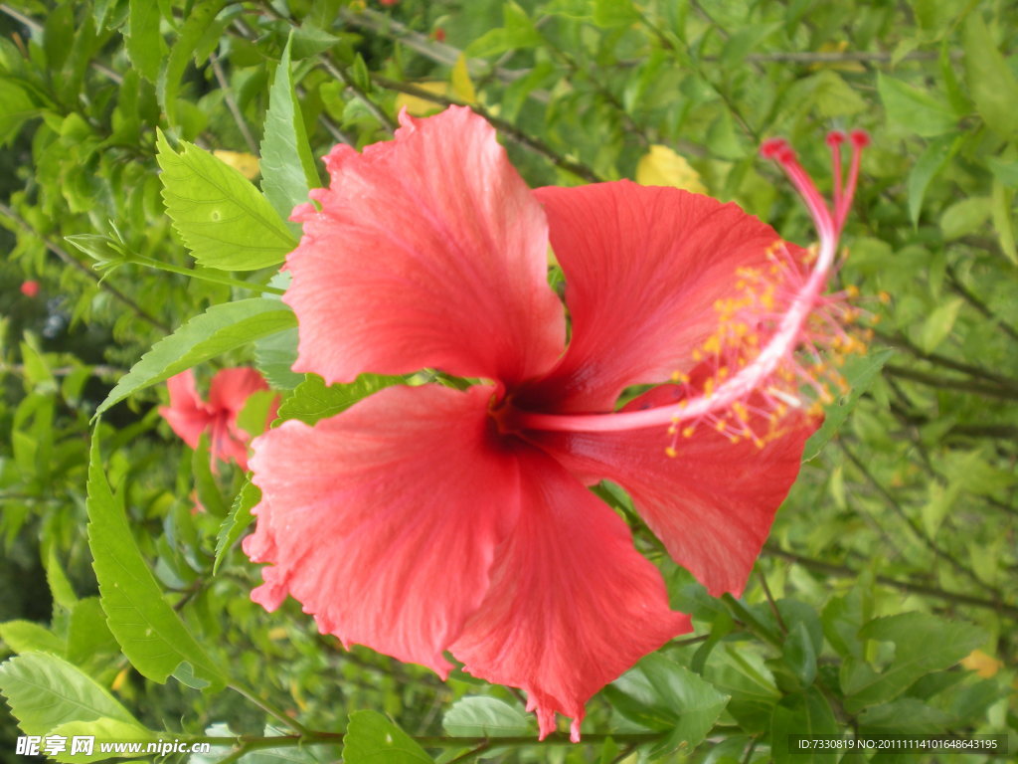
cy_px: 382
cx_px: 509
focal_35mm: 44
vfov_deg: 32.9
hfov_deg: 42.9
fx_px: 1294
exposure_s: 1/136
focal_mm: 7.7
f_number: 4
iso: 64
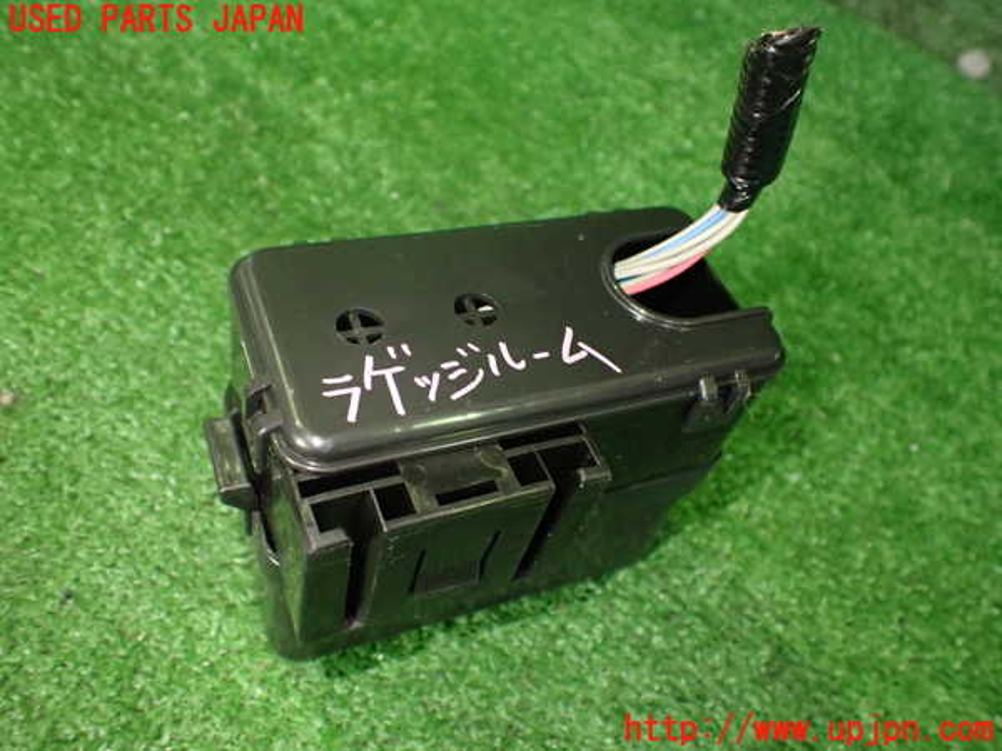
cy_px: 376
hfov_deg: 60.0
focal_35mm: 30
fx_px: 868
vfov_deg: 46.8
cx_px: 501
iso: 800
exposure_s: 1/60
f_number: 2.3
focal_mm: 5.4
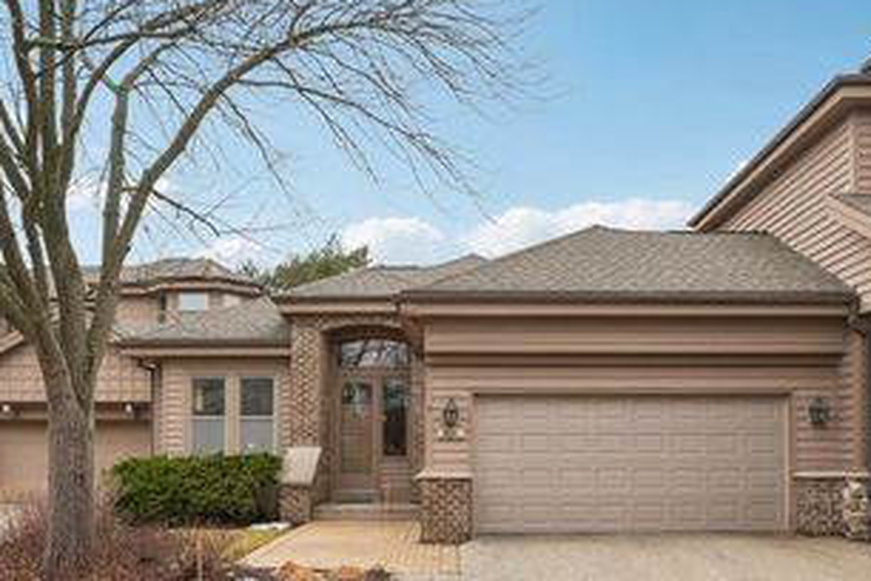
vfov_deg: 41.7
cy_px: 394
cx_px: 461
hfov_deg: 60.2
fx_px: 750
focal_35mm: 31
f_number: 8
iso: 100
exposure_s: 1/125
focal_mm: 19
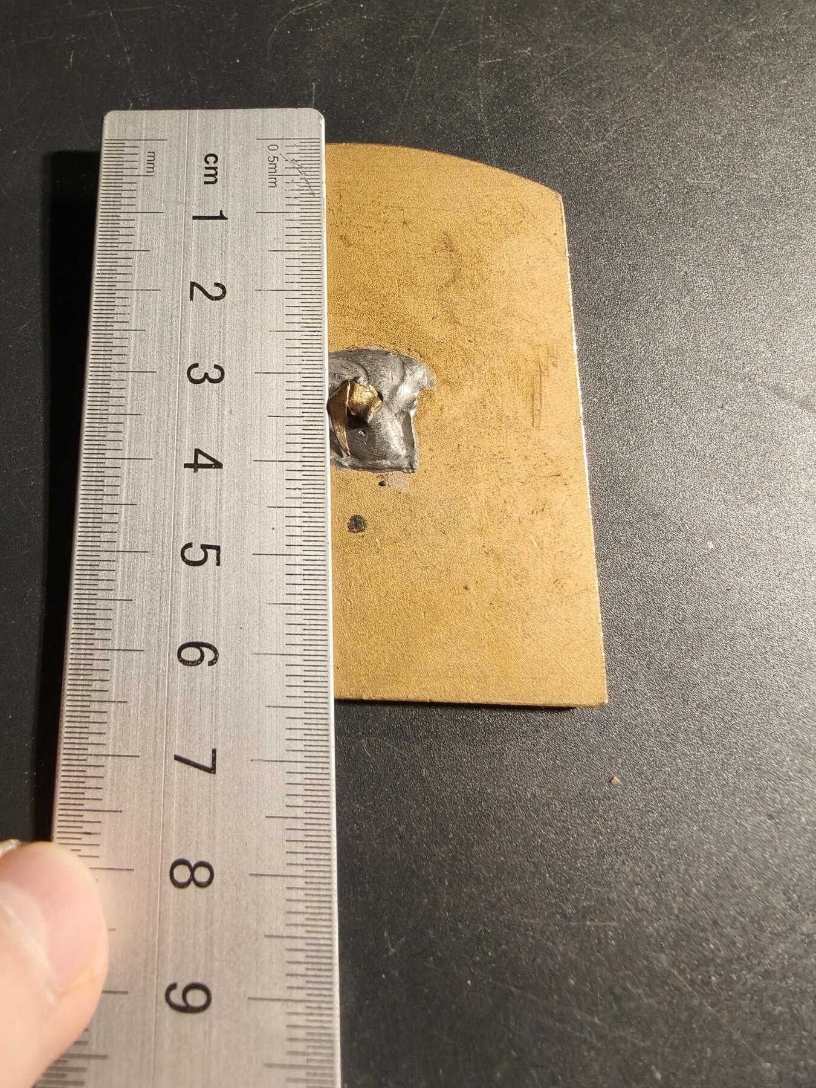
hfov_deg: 58.9
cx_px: 408
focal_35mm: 23
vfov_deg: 73.9
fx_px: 723
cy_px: 544
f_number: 2
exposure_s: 1/100
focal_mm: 2.32
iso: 200
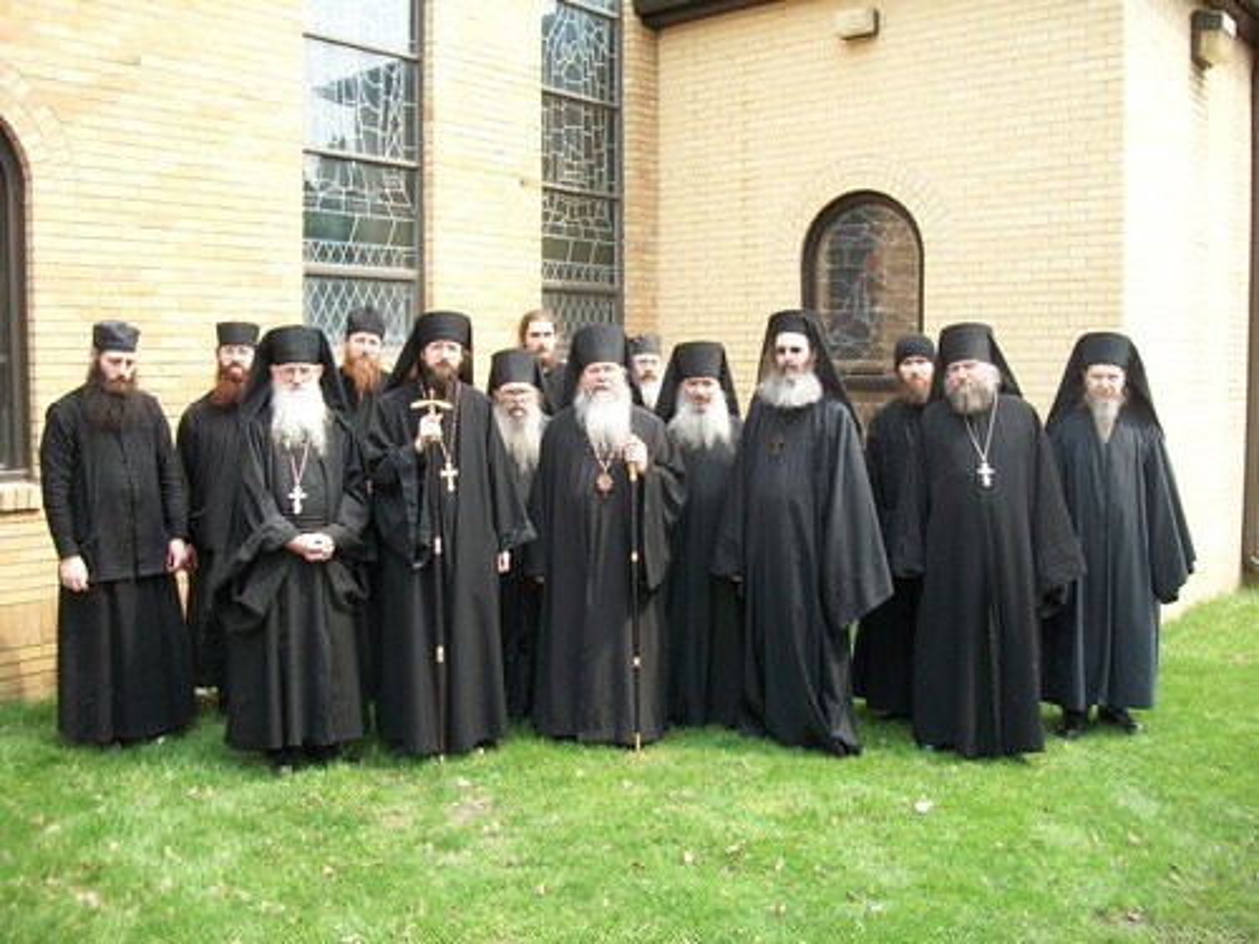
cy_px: 472
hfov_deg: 56.8
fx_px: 1164
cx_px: 630
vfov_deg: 44.2
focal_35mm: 32
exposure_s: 1/200
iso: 80
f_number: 2.9
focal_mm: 5.7
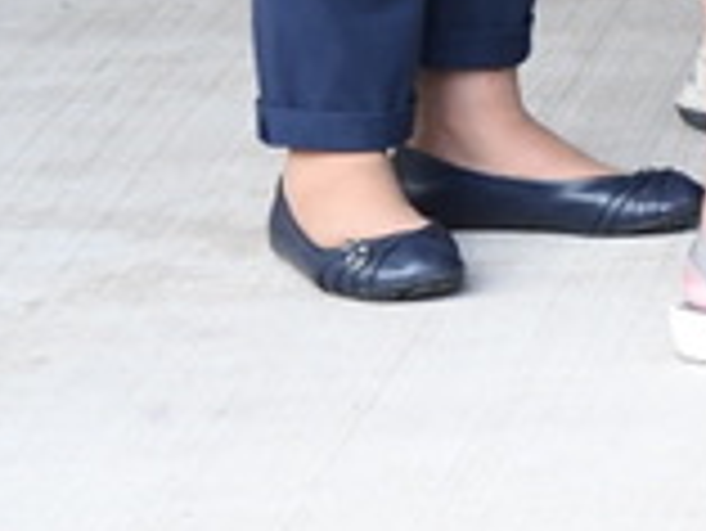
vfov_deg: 3.3
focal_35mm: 439
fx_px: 8960
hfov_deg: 4.3
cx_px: 2244
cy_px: -1022
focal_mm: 44
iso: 1600
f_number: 3.5
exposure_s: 1/1250
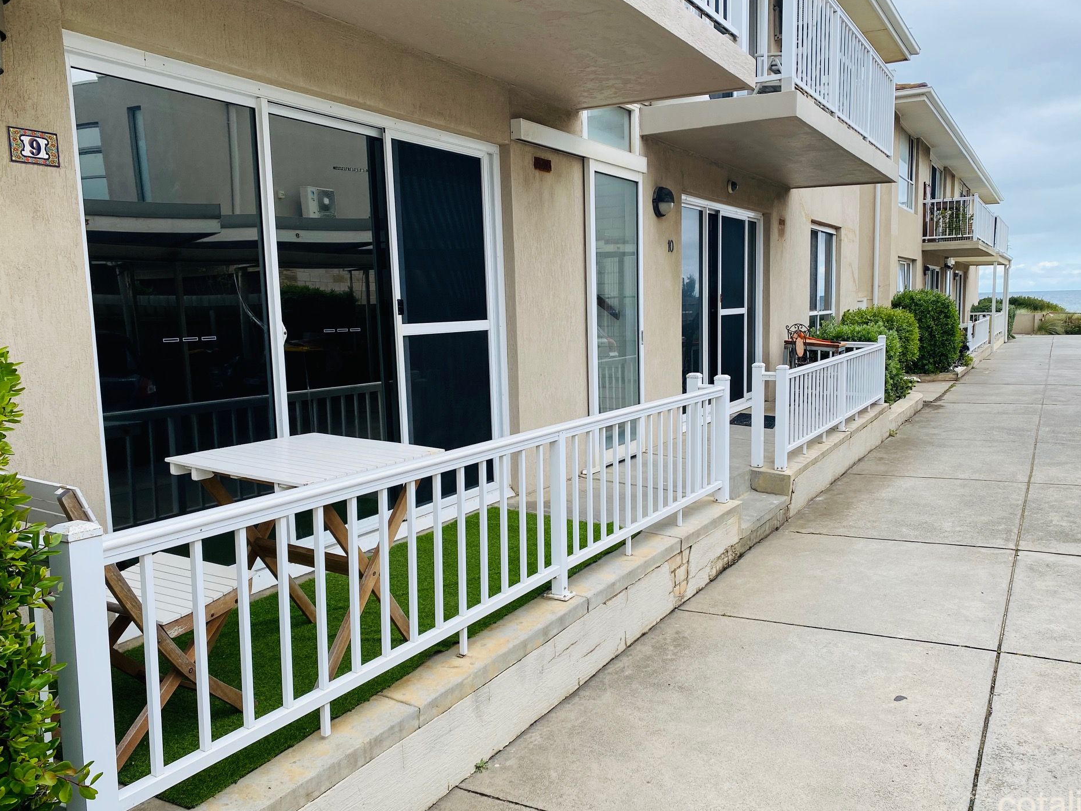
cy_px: 420
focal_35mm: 28
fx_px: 874
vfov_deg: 49.7
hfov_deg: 63.4
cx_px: 570
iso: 32
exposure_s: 1/884
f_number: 1.8
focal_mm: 4.25
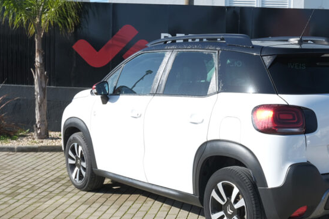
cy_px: 137
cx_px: 240
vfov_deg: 22.2
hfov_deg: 32.4
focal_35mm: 61
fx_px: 557
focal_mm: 22.1
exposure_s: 1/160
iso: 160
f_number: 9
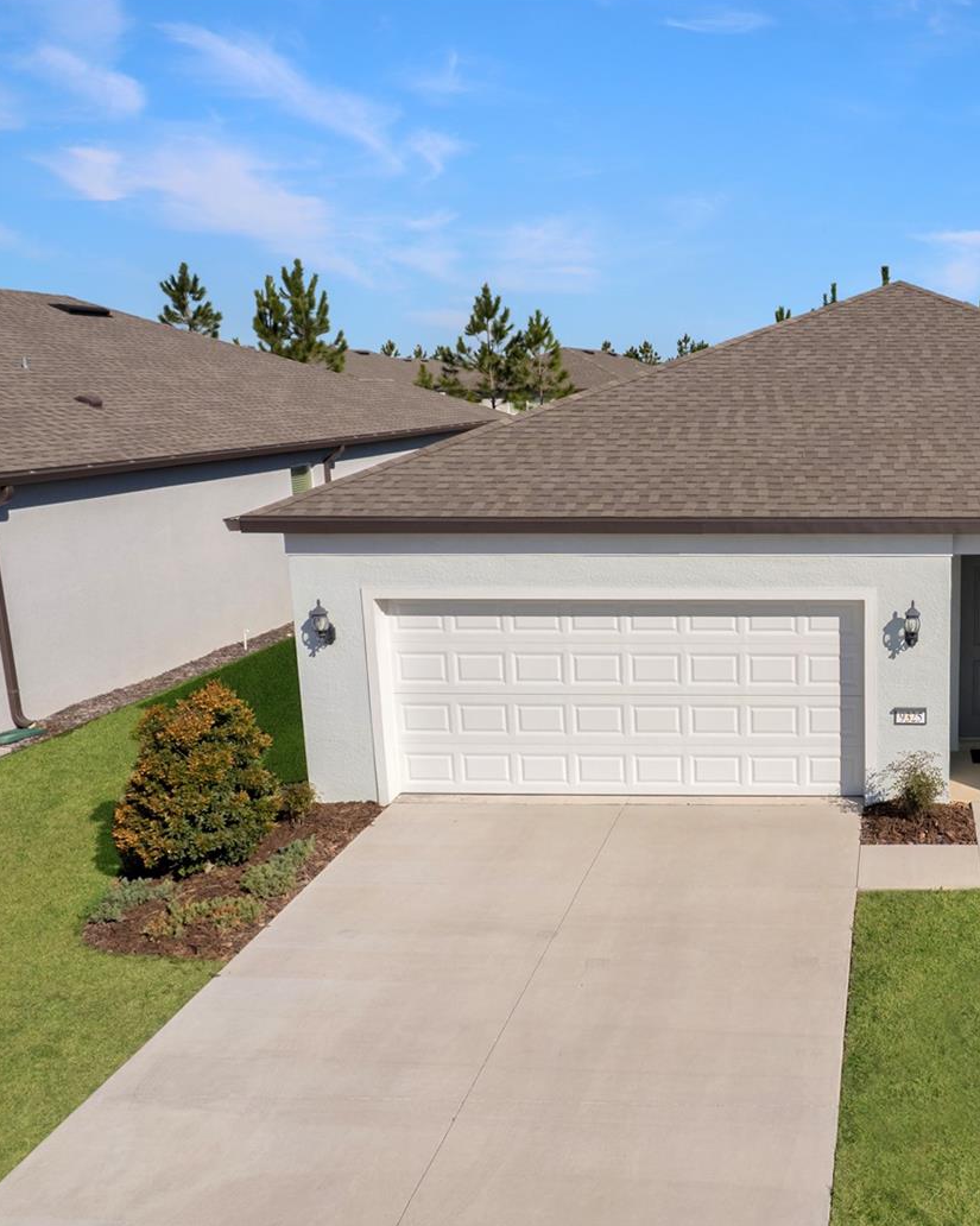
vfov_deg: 55.7
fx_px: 1161
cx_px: 886
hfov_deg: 42.0
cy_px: 624
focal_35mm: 32
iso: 140
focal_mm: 8.38
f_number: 2.8
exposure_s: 1/4000
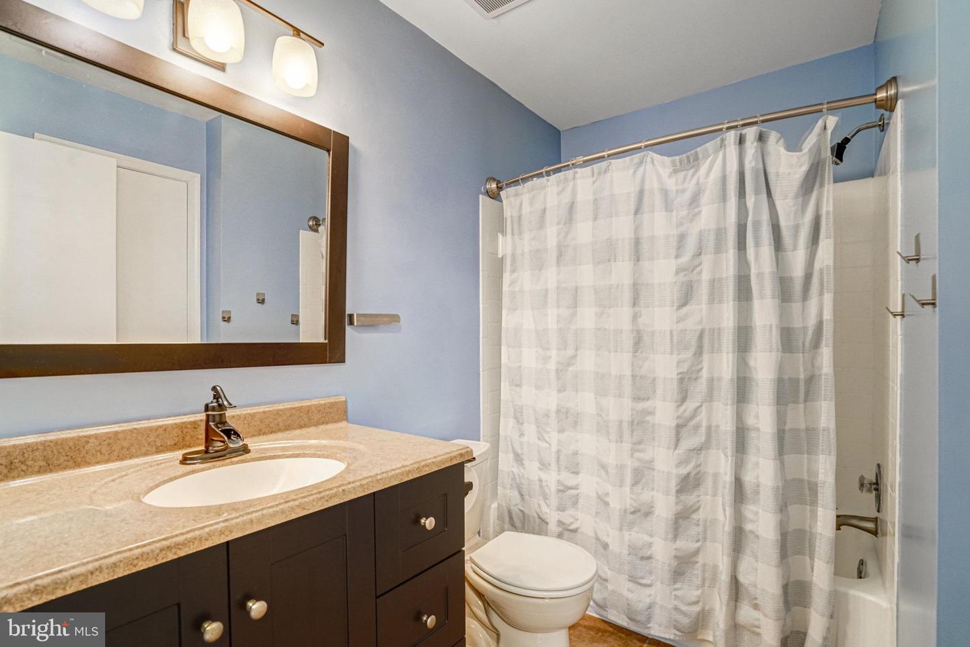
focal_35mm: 16
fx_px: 431
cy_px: 324
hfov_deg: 96.7
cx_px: 485
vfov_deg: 73.7
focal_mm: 16
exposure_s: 1/20
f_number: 8
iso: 1250
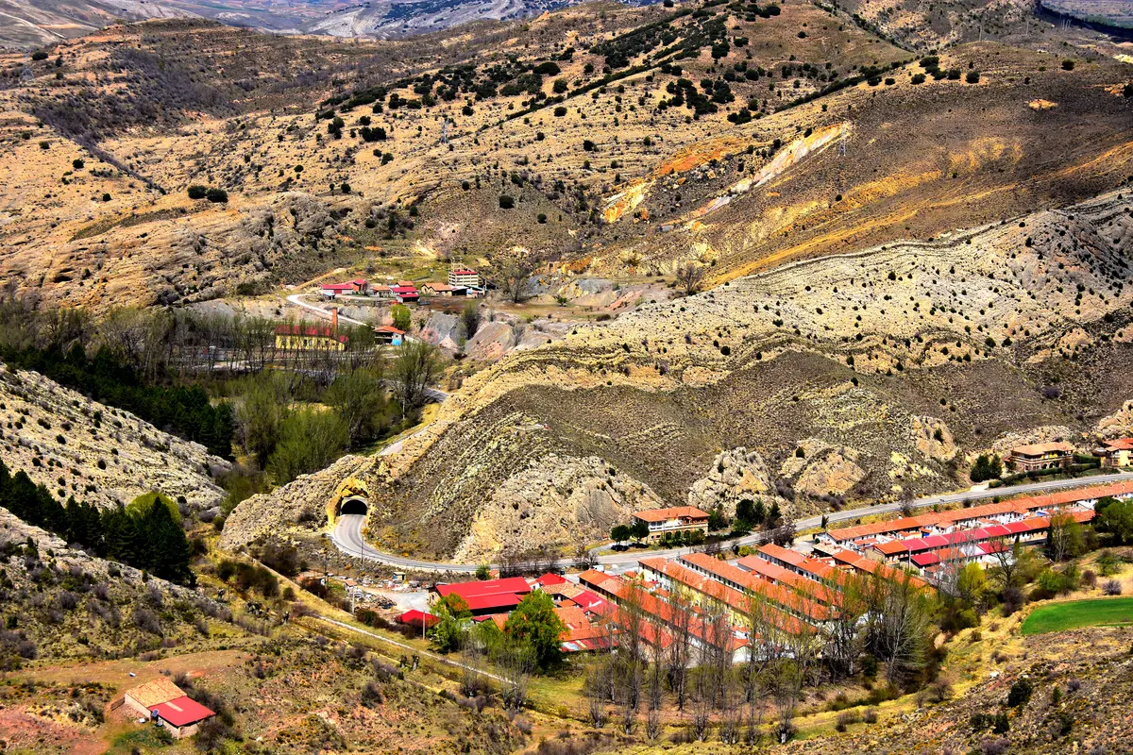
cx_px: 566
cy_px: 378
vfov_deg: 20.6
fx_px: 2077
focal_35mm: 66
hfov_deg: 30.5
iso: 100
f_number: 11
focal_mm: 44
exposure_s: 1/160
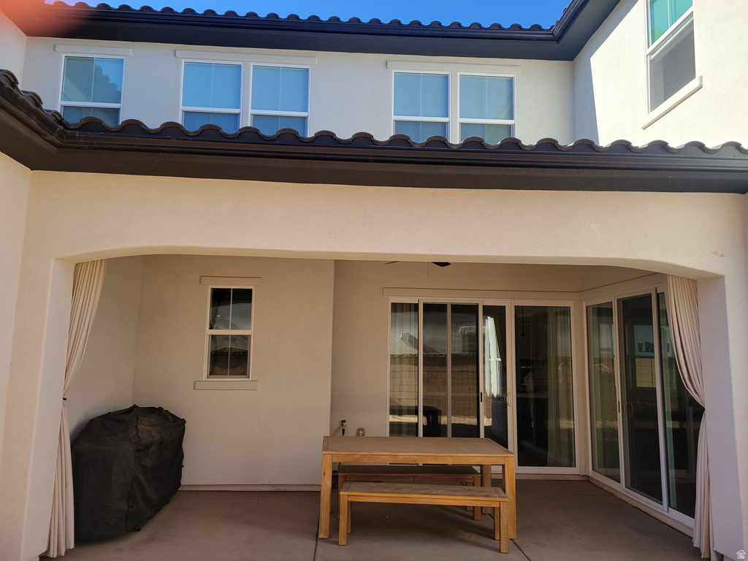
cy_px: 280
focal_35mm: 26
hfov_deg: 67.3
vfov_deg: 53.1
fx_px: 562
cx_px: 374
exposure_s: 1/661
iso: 40
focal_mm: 5.4
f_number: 1.8
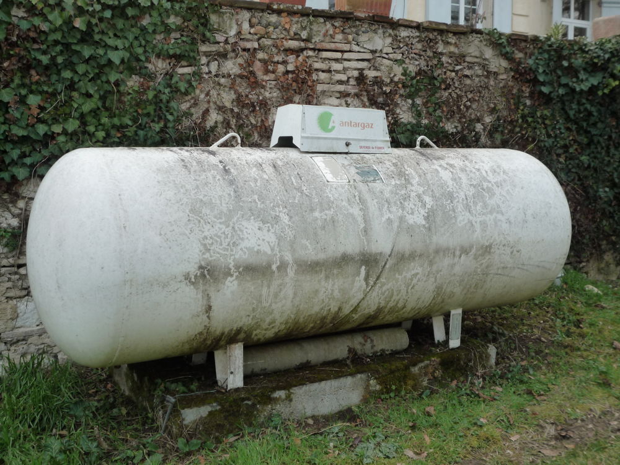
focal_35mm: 42
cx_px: 310
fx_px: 752
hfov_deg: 44.8
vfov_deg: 34.3
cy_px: 232
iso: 160
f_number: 4.1
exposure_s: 1/60
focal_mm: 7.3
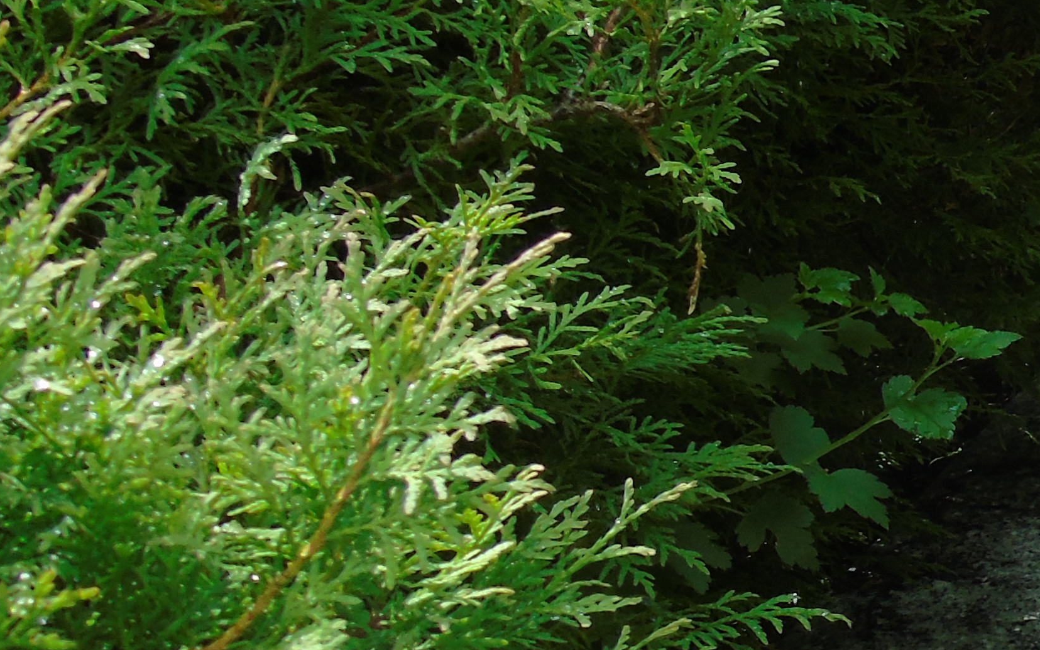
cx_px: 1445
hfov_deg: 14.9
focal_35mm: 132
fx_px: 3741
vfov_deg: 9.9
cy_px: 378
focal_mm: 7.1
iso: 80
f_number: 3.9
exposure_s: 1/200
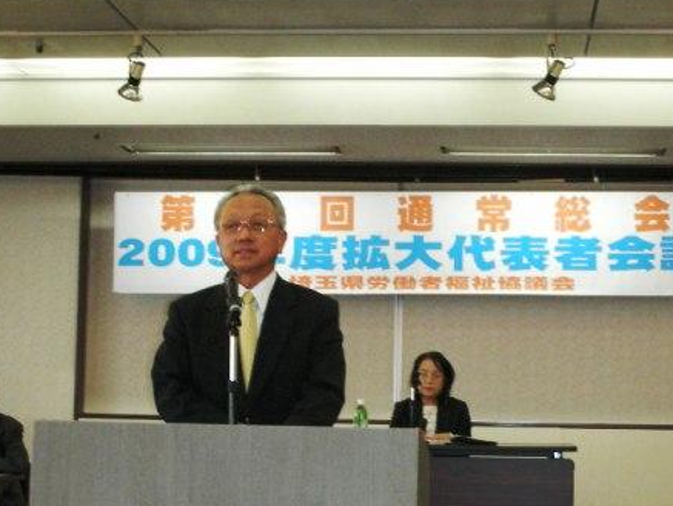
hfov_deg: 40.4
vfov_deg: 31.0
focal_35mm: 47
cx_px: 338
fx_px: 915
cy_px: 251
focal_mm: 7.7
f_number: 3.5
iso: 200
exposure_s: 1/32
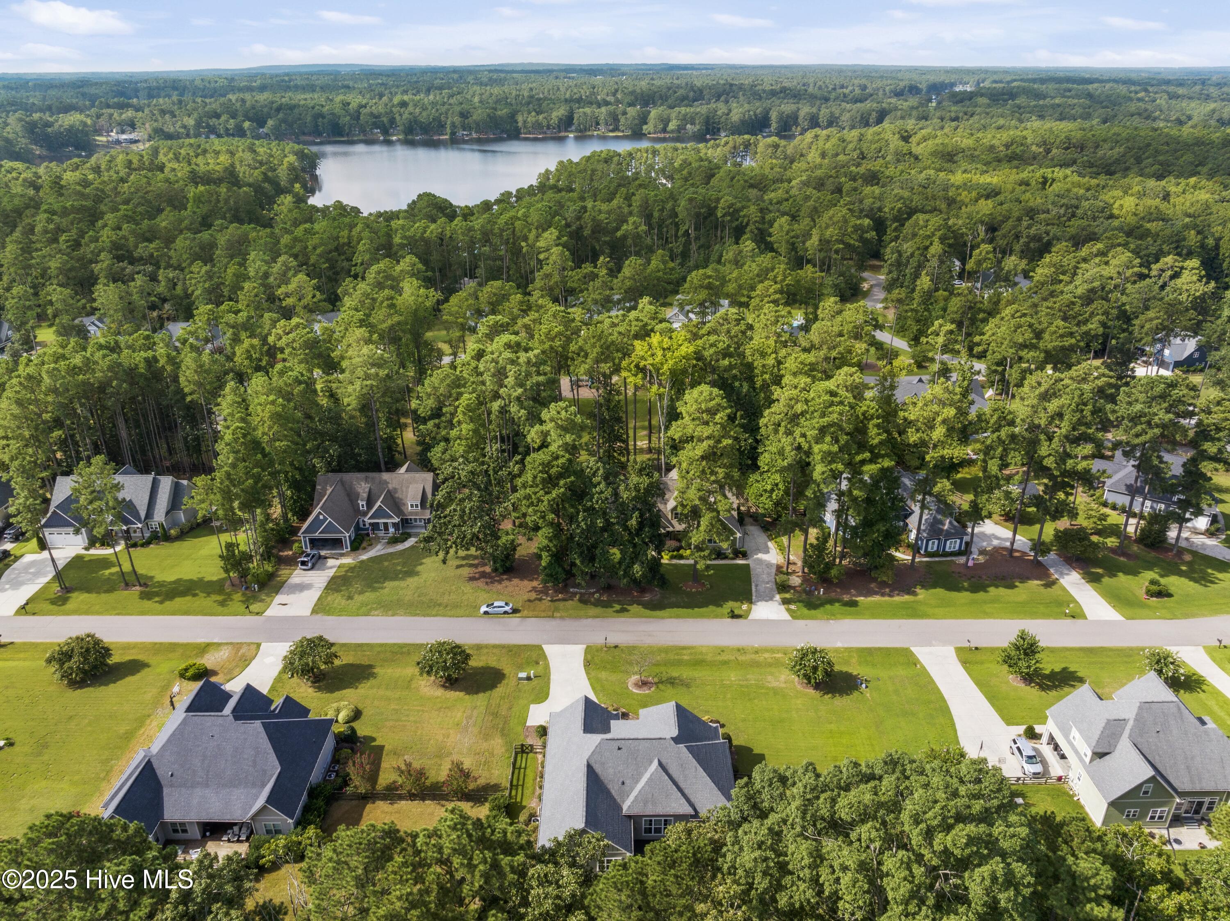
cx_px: 615
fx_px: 852
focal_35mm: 24
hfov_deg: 71.6
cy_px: 460
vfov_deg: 56.8
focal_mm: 12.29
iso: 100
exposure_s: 1/15
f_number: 8
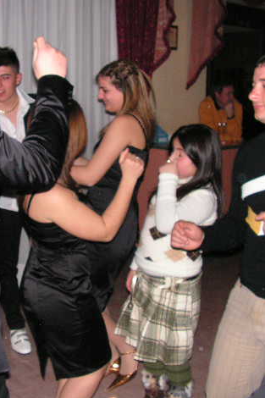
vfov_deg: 38.9
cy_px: 196
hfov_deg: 26.1
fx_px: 563
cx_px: 65
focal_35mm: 51
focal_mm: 6
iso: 200
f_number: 3.2
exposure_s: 1/40
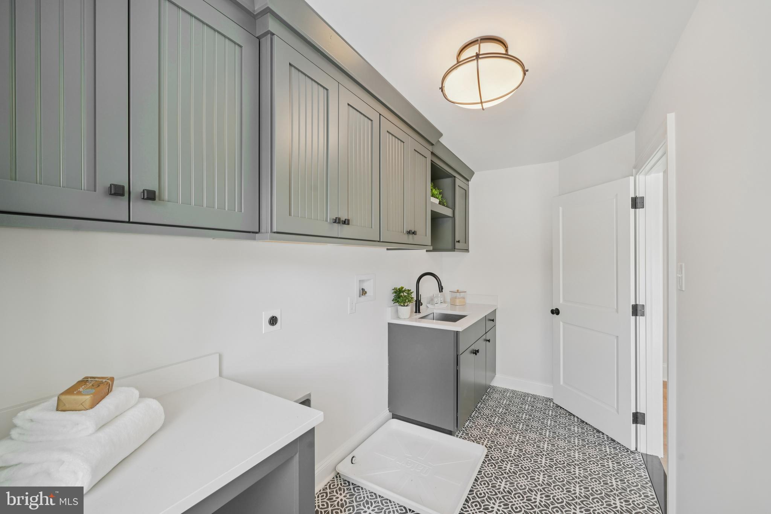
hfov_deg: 104.3
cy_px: 257
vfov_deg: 81.2
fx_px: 300
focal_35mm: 14
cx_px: 386
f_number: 8
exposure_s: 1/15
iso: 400
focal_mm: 14
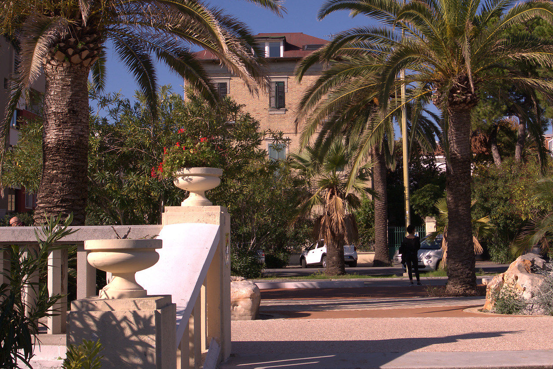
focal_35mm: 59
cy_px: 148
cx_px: 320
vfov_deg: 23.0
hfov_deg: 33.9
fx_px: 906
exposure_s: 1/200
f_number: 11
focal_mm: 31
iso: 100
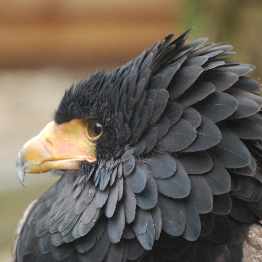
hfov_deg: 4.6
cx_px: 109
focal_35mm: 383
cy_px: 131
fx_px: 3280
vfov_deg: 4.6
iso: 1600
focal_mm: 200
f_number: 5.6
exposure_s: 1/50
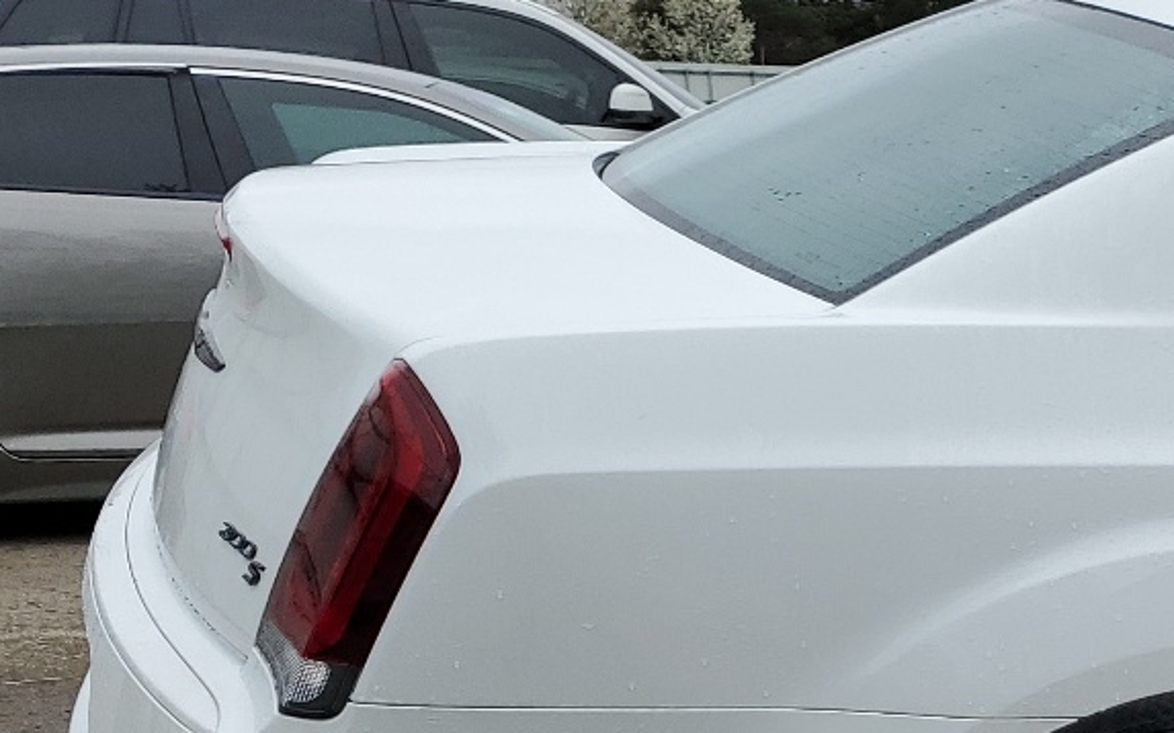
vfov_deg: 16.7
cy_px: 684
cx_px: 1565
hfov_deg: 23.4
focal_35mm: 77
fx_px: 2463
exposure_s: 1/667
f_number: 1.5
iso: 50
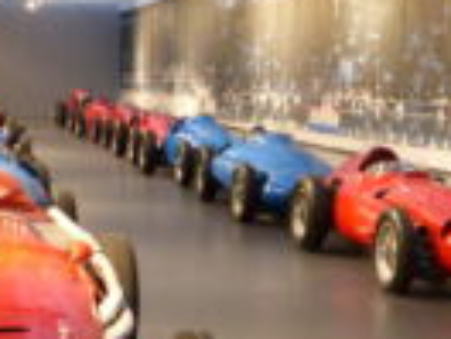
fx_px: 1147
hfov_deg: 21.7
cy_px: 219
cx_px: 413
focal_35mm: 88
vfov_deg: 16.8
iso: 400
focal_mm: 5.2
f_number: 2.8
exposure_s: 1/15
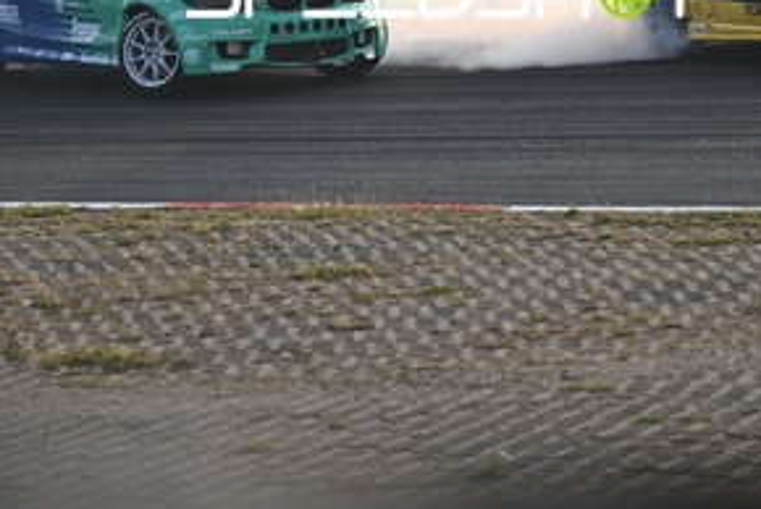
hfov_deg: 8.3
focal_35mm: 248
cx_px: 449
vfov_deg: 5.5
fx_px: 5248
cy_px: -8
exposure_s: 1/1600
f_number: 2.8
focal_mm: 120
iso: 220
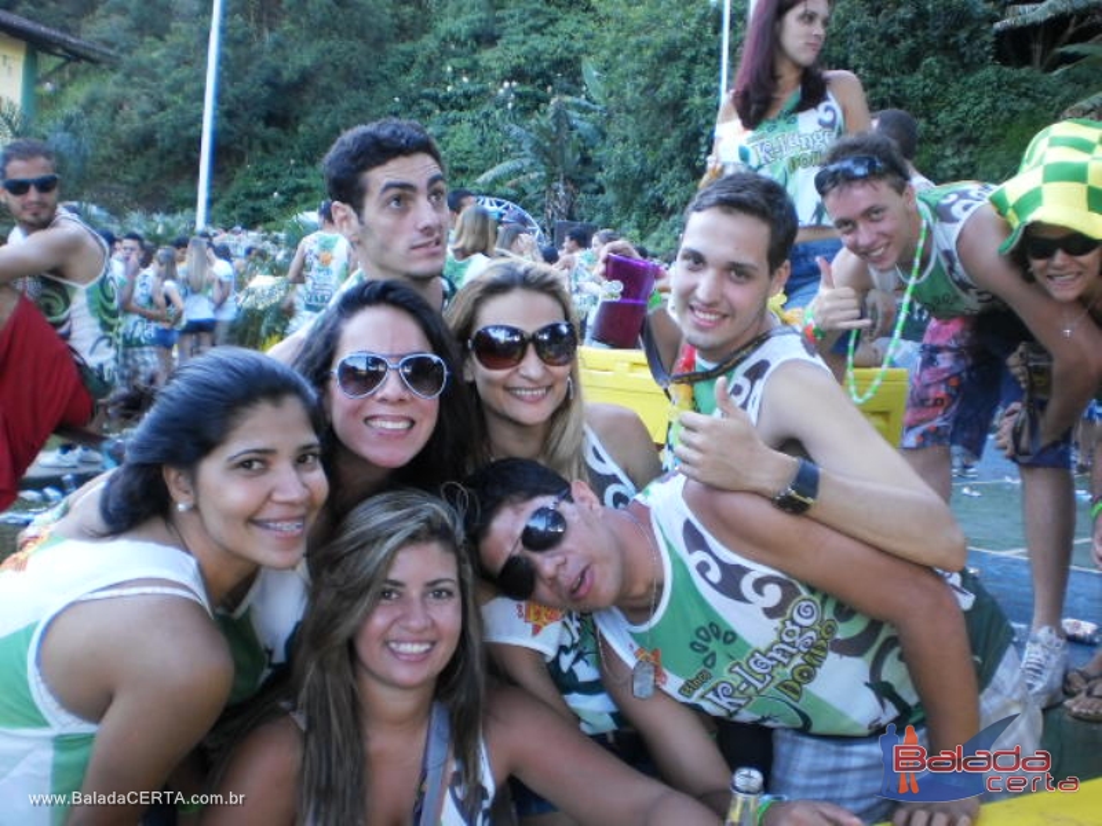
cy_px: 413
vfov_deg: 39.7
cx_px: 551
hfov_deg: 51.4
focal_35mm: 36
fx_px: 1146
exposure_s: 1/30
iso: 100
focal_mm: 6.3
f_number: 3.1
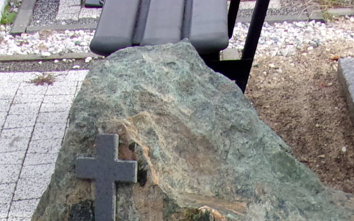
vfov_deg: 13.6
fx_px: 830
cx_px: 190
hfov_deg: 24.1
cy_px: 394
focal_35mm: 86
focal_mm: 4.9
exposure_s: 1/90
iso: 200
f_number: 10.4
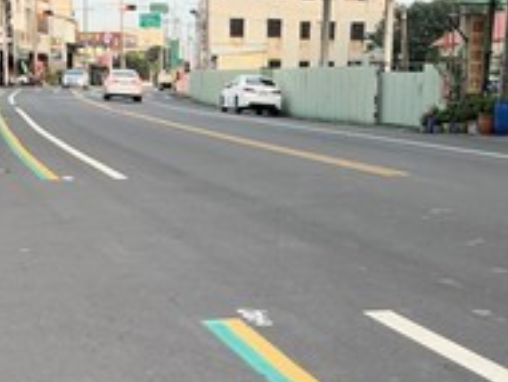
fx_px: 1205
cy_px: 505
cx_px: 241
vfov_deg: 16.9
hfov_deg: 23.8
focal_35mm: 82
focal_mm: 4.25
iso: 100
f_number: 1.8
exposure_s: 1/119
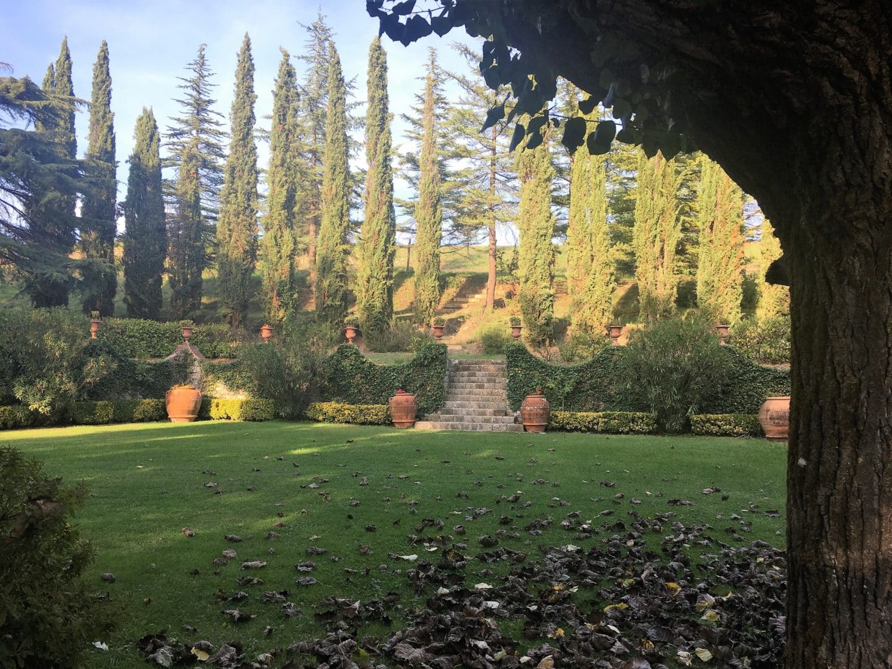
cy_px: 334
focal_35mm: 29
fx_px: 747
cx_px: 446
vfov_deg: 48.2
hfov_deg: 61.7
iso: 25
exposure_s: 1/283
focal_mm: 4.15
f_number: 2.2
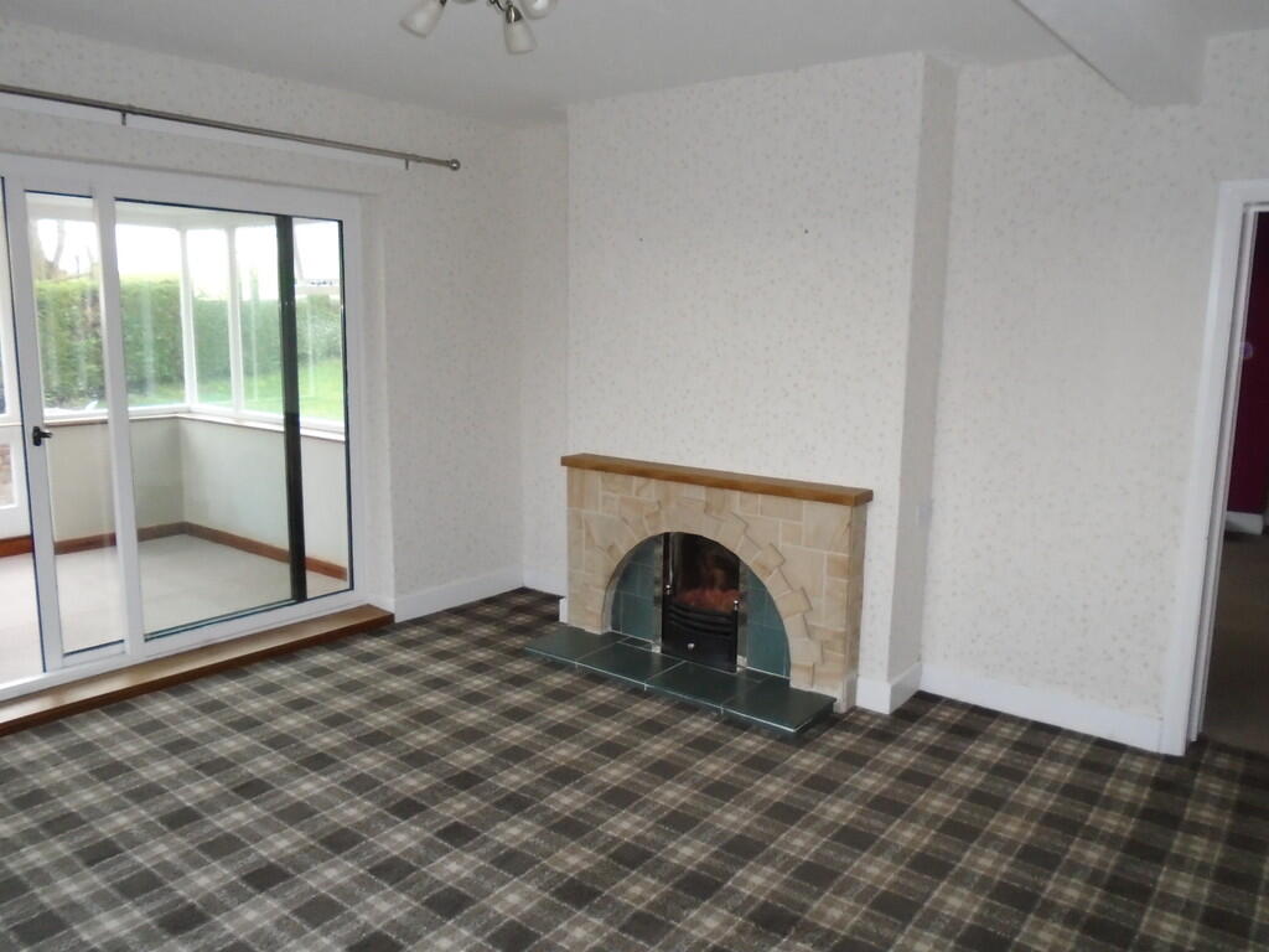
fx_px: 953
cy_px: 476
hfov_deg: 67.3
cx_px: 634
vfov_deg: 53.1
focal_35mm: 26
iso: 400
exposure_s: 1/30
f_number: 3.2
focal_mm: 4.6
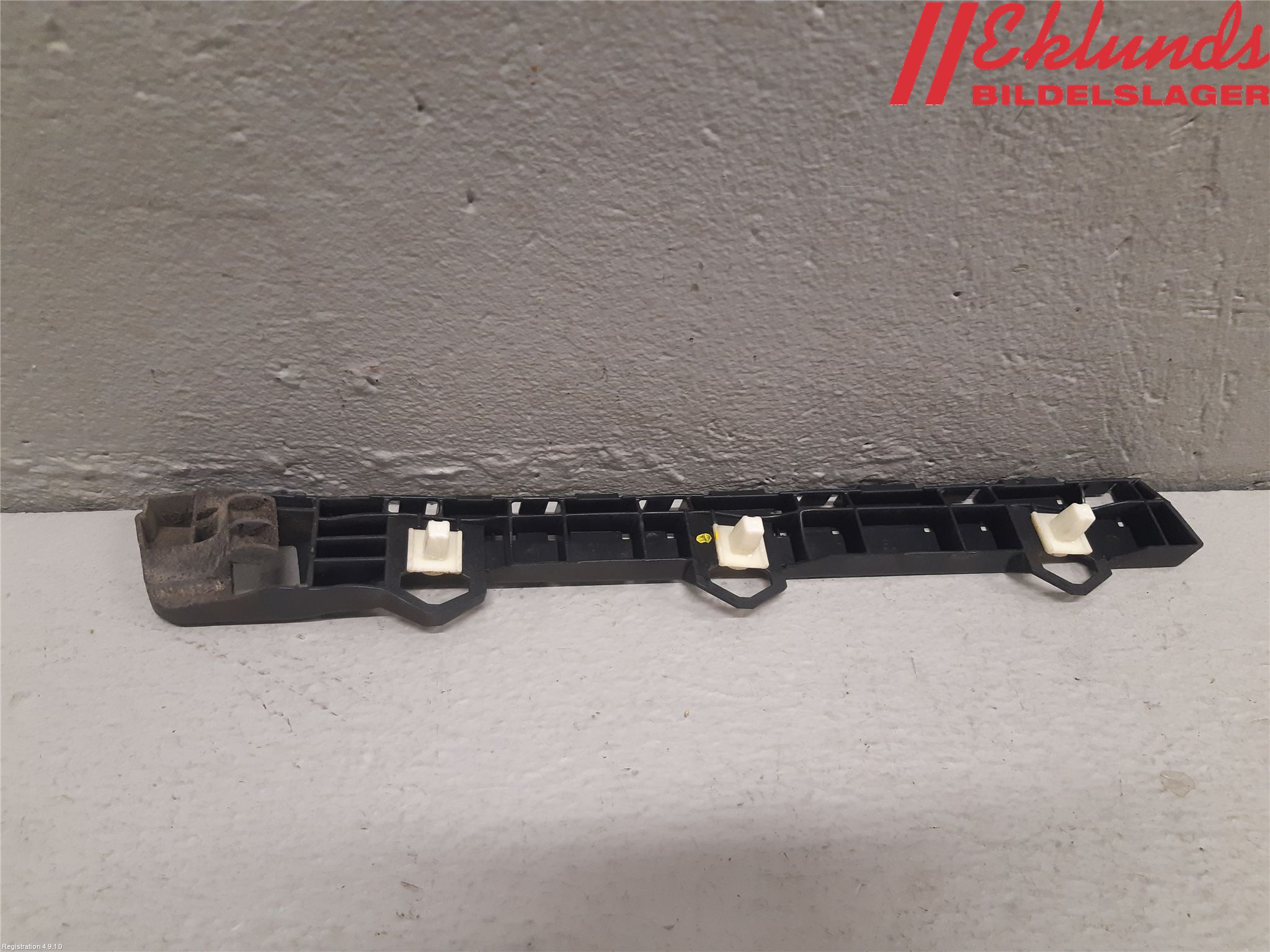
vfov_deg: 53.1
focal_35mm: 26
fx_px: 954
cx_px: 635
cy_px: 476
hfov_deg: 67.3
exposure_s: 1/50
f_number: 1.7
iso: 160
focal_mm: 3.93
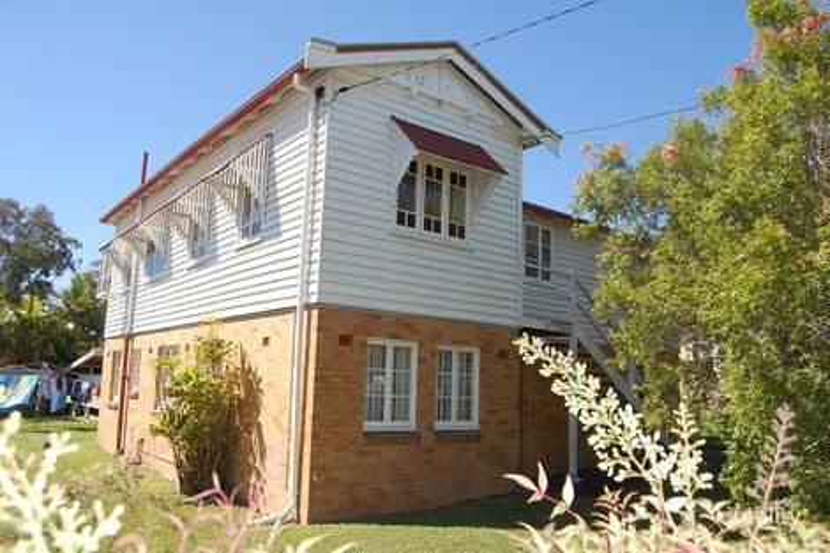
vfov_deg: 47.9
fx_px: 622
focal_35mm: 27
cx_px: 415
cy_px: 276
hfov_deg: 67.4
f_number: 6.3
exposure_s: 1/500
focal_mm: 18
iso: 200
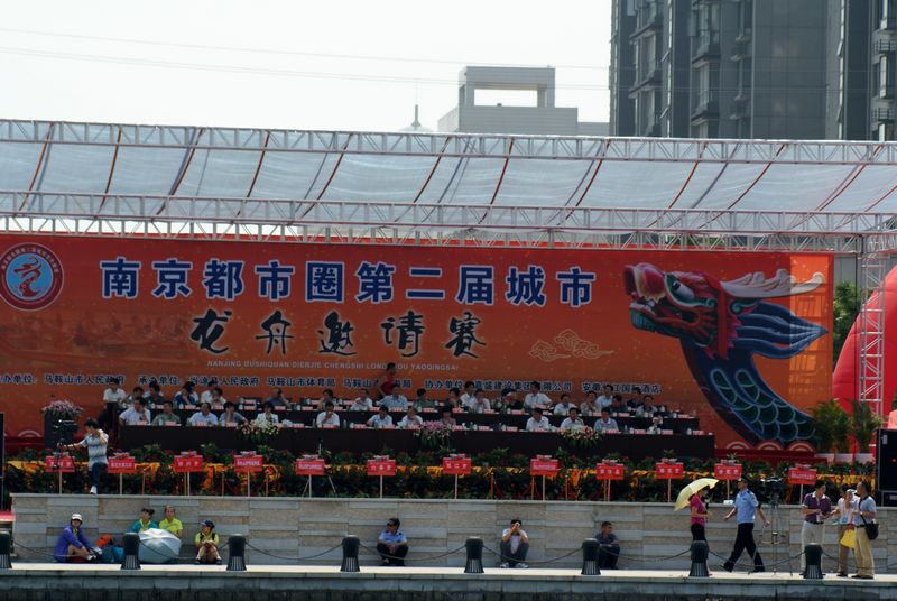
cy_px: 300
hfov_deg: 10.1
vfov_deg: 6.8
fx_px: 5053
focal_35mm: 202
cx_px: 448
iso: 100
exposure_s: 1/250
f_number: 6.3
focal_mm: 135
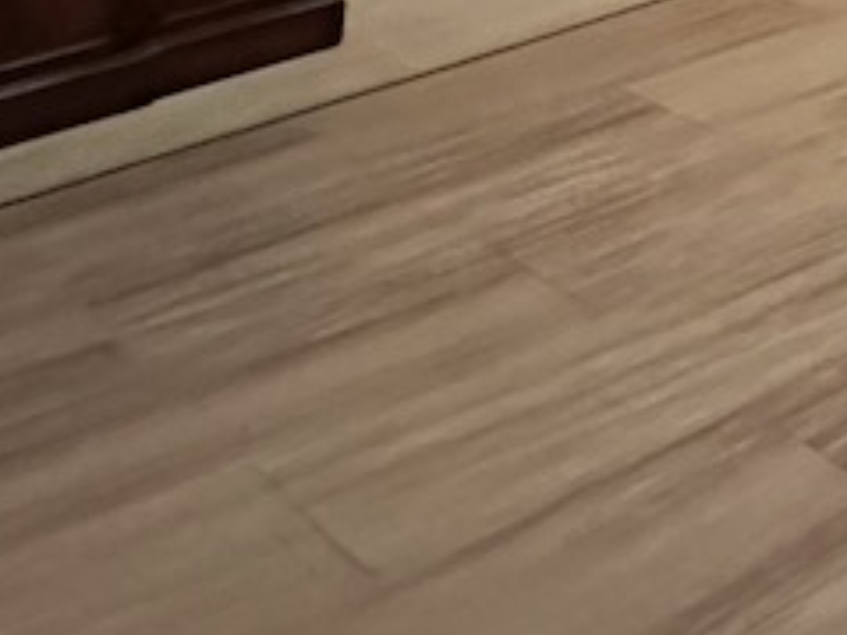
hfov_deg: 18.1
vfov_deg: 13.3
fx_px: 1834
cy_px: -976
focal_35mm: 75
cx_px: 1676
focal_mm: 2.22
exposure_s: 1/40
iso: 1000
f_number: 2.2
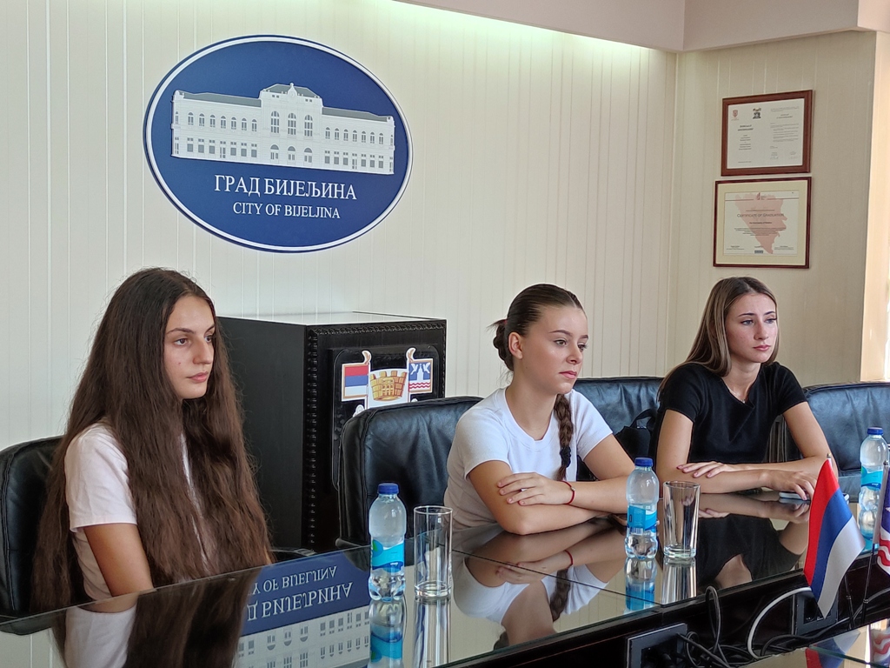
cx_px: 445
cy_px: 334
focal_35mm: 25
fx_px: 643
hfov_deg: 69.4
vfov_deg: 54.9
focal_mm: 5.43
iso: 120
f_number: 1.89
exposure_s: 1/50
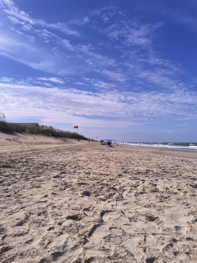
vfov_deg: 67.3
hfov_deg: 53.1
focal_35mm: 26
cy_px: 132
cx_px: 98
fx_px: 197
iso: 32
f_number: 1.6
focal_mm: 4.2
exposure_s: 1/6897
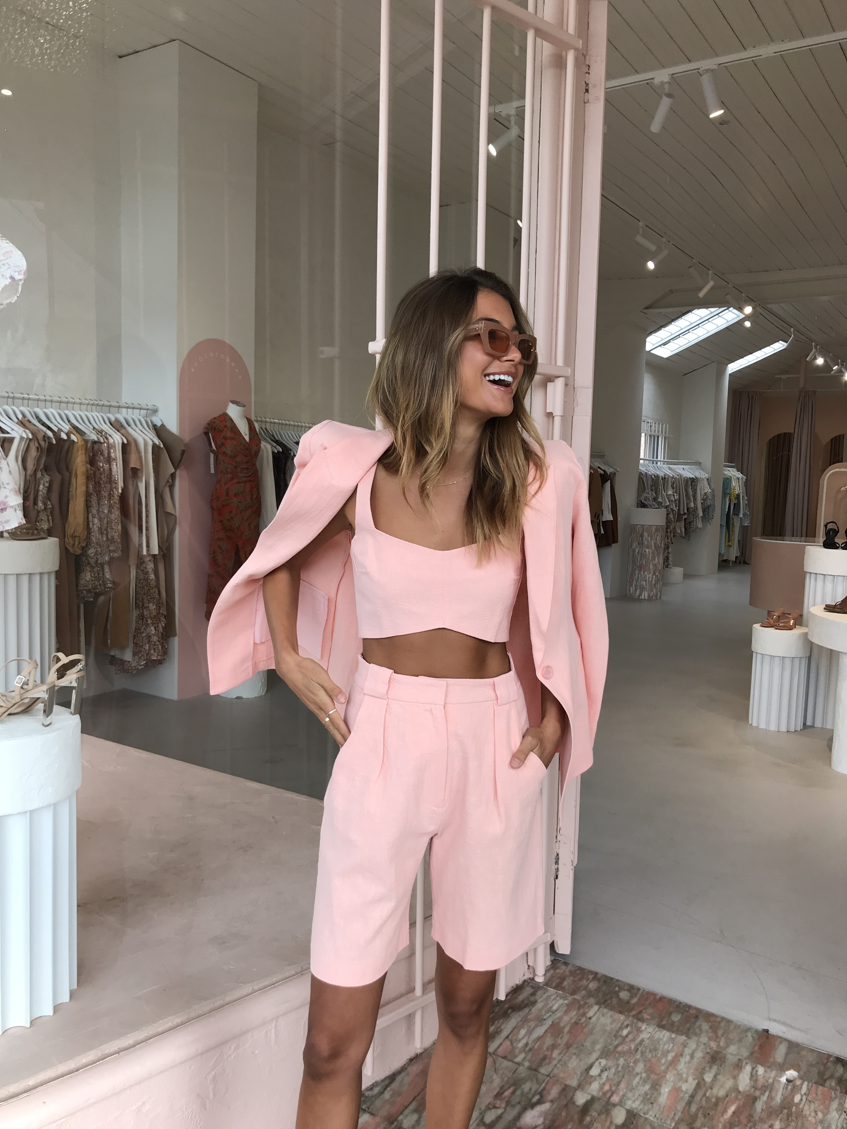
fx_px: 913
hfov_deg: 49.7
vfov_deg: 63.4
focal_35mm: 28
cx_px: 424
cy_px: 564
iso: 20
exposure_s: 1/125
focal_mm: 3.99
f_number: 1.8
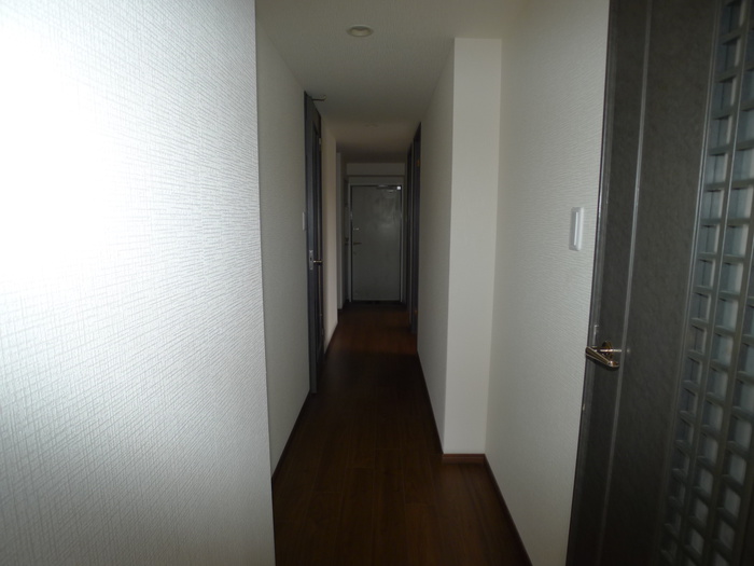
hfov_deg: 71.6
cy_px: 283
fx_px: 523
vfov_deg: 56.8
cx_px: 377
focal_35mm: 24
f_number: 2
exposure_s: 1/2
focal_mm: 5.1
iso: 100
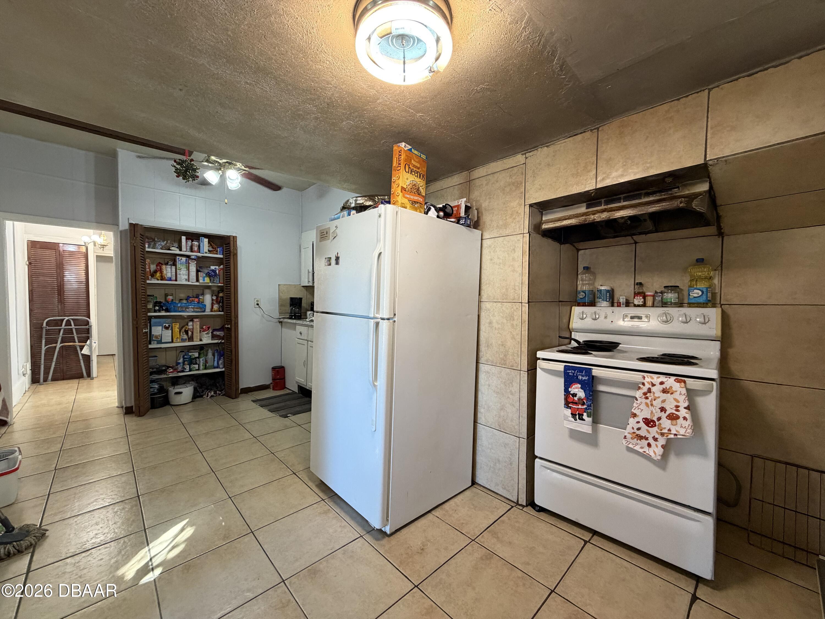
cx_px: 412
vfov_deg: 85.7
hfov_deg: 102.1
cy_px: 310
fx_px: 334
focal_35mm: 14
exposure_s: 1/60
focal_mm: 2.22
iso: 320
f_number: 2.2
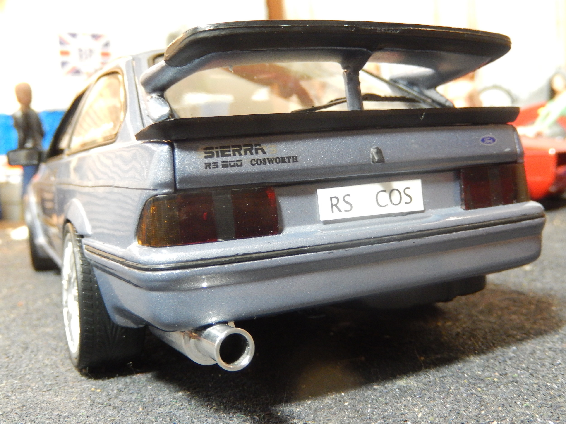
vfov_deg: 35.1
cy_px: 212
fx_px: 670
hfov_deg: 45.8
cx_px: 283
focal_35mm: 41
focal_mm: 7.3
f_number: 4.2
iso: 500
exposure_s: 1/8
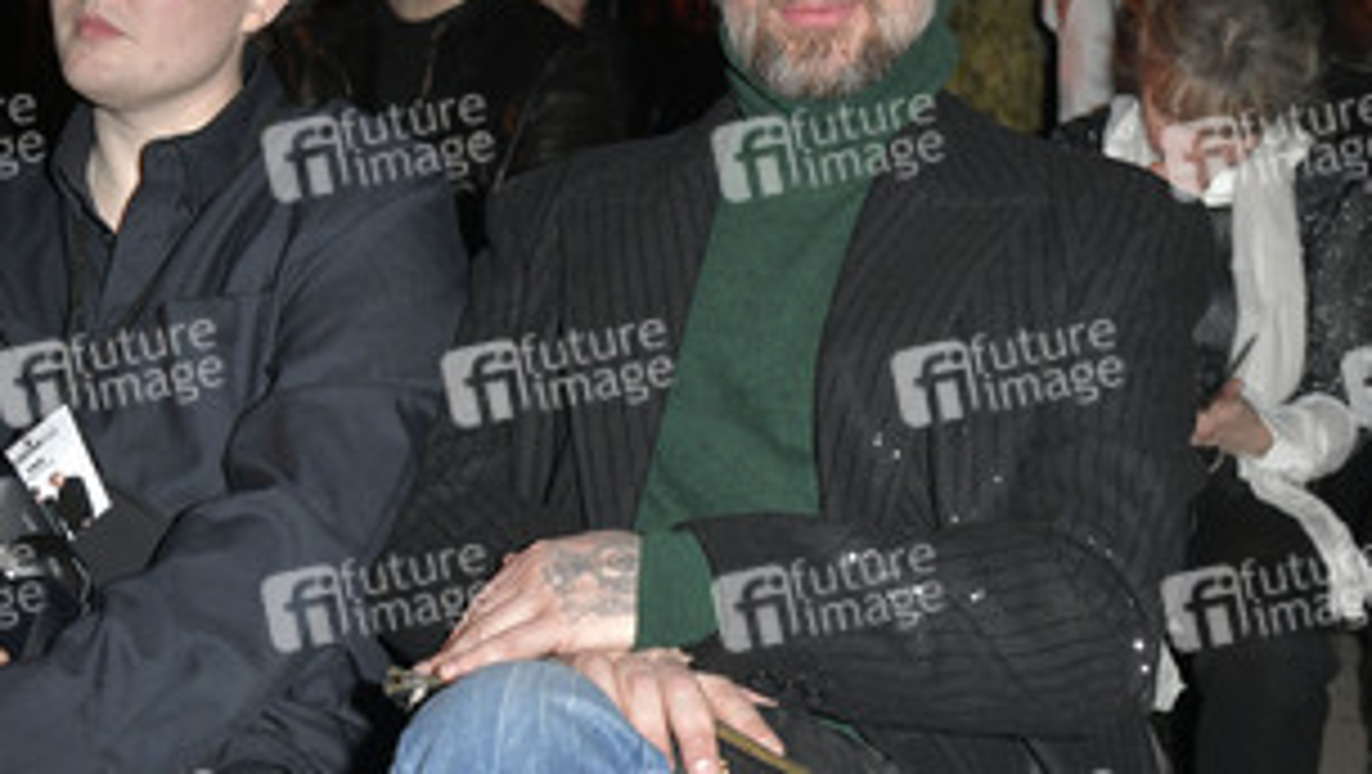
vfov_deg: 18.5
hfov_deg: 32.0
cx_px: 439
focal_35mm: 65
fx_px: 2366
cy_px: 261
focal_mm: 42
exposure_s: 1/125
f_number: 5.6
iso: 2500
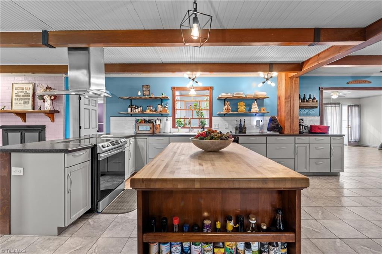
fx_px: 148
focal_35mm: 14
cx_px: 191
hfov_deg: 104.3
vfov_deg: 81.1
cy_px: 127
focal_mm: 14
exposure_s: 3.2
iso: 200
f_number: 8
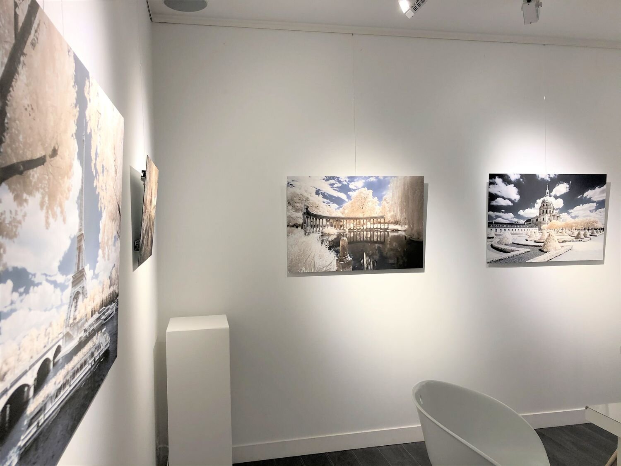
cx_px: 310
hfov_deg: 63.4
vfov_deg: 49.7
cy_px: 233
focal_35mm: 28
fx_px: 502
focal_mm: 3.99
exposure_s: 1/33
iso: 32
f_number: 1.8
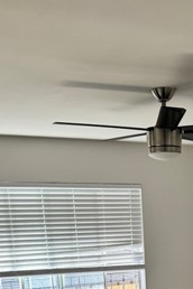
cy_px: 326
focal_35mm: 62
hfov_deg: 21.5
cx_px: 172
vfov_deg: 29.0
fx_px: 499
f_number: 1.78
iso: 80
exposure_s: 1/171
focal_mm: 6.76
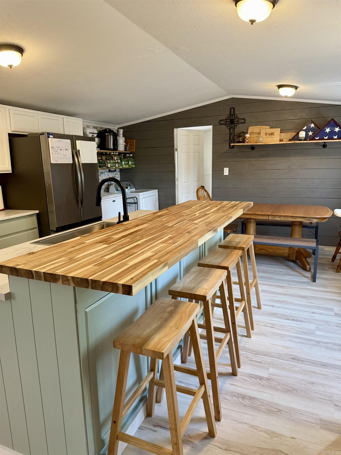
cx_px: 170
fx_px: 315
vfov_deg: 71.6
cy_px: 228
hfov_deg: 56.8
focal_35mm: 24
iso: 200
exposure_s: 1/120
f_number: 1.78
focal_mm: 6.76
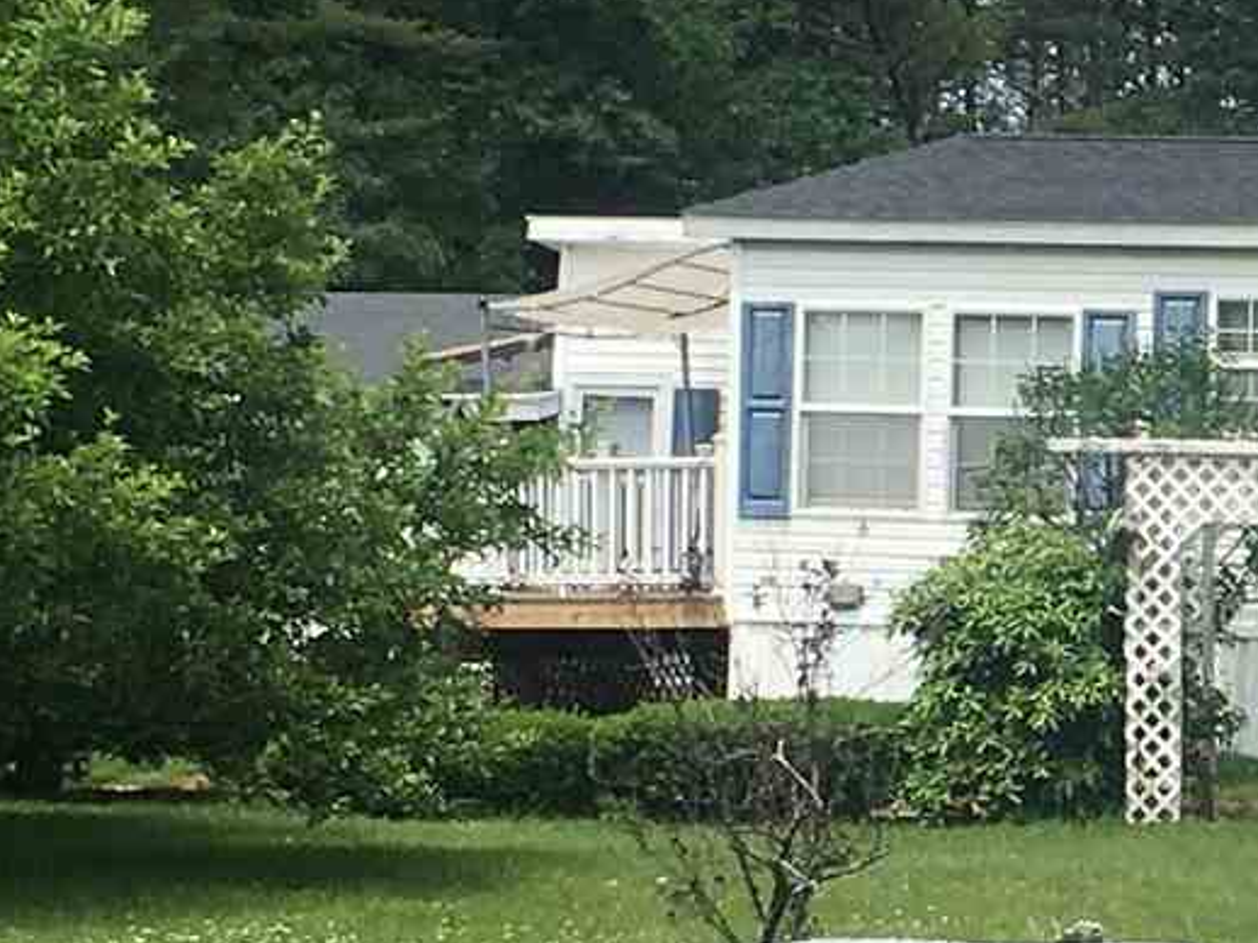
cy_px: 722
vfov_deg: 8.6
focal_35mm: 172
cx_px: 1724
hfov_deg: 11.2
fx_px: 6248
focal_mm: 4.15
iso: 25
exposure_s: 1/905
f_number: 2.2
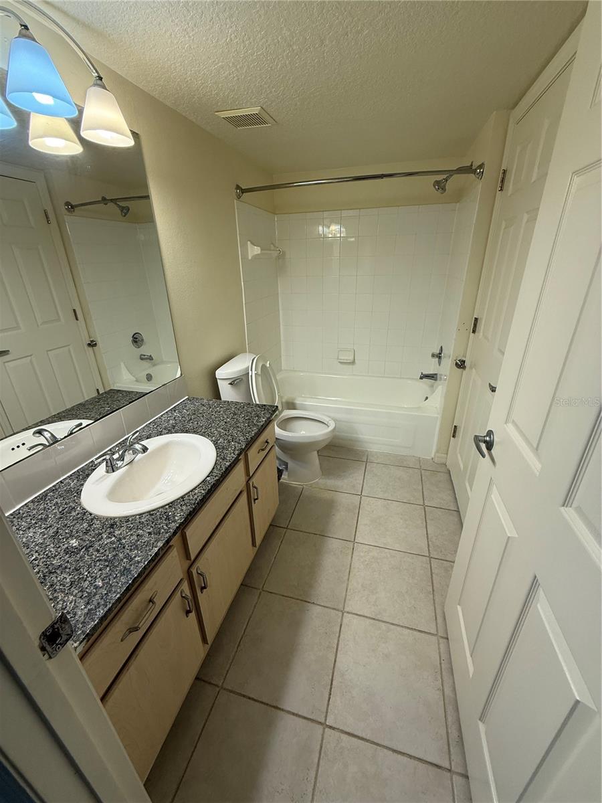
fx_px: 325
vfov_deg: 102.1
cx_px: 301
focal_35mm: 14
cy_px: 402
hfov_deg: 85.7
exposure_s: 1/120
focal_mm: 2.22
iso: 160
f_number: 2.2
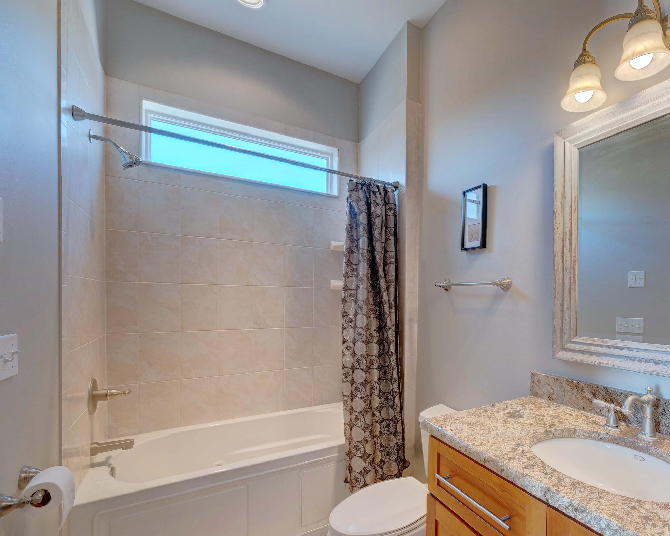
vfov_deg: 76.7
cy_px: 300
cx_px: 451
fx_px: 337
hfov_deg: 86.2
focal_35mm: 17
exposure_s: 1/5
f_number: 8
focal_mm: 12
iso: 100
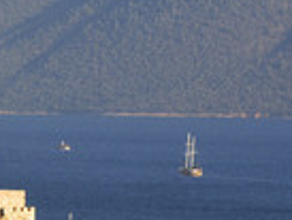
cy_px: 117
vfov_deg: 2.1
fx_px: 5969
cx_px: -150
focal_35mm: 707
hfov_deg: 2.8
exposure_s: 1/400
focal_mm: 160
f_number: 8
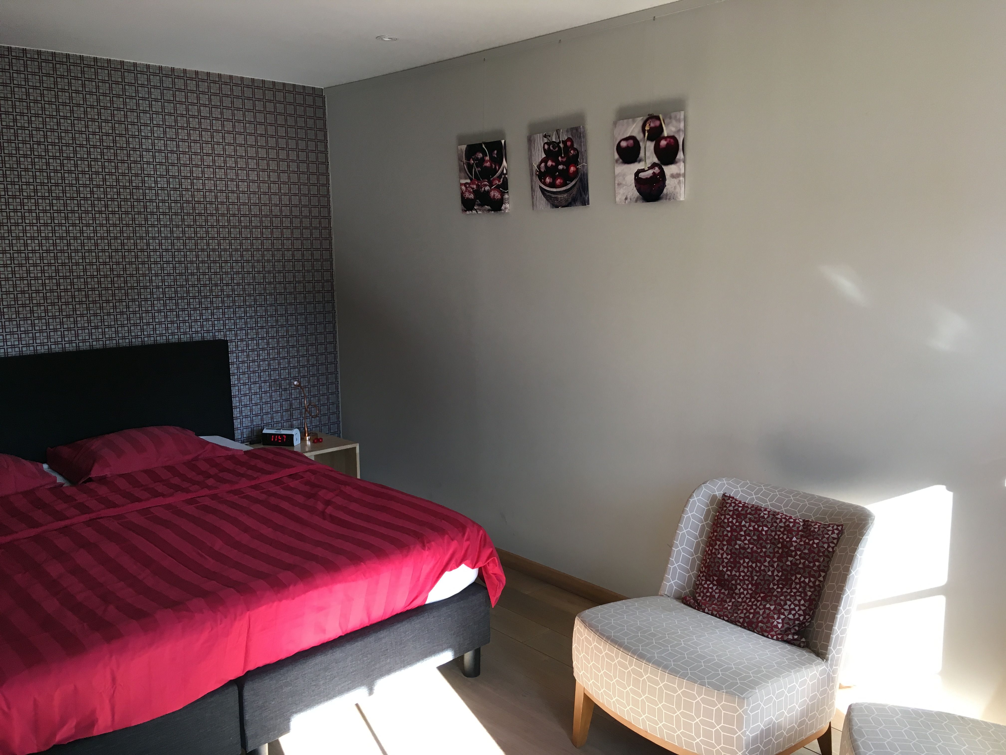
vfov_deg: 48.2
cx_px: 503
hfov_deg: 61.7
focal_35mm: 29
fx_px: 843
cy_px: 378
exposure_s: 1/33
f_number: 2.2
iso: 32
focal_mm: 4.15
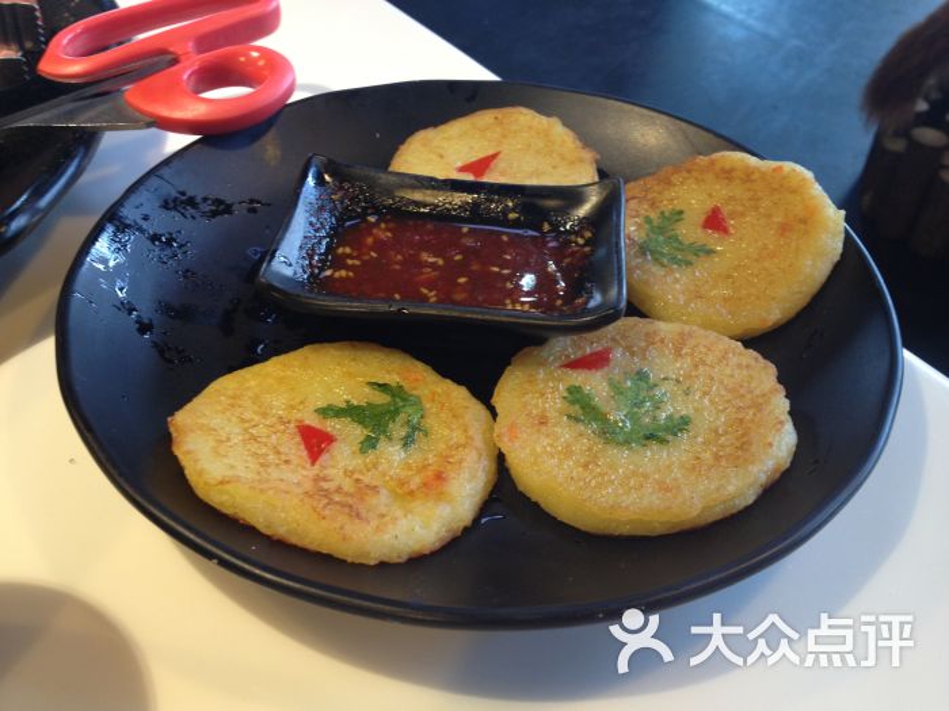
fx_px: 960
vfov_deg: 40.7
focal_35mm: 35
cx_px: 474
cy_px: 356
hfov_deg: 52.6
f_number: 2.4
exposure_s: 1/20
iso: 80
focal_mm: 4.28
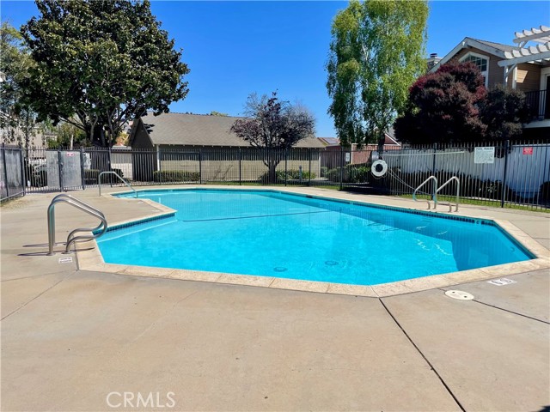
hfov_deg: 67.3
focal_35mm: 26
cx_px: 275
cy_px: 206
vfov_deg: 53.1
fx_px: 413
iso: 32
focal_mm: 4.2
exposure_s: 1/9091
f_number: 1.6
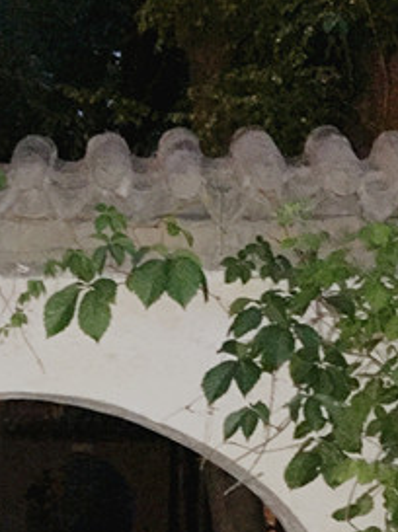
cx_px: 16
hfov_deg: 20.1
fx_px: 1091
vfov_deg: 25.4
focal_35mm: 71
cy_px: 589
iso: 800
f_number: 2.2
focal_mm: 4.15
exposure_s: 1/17
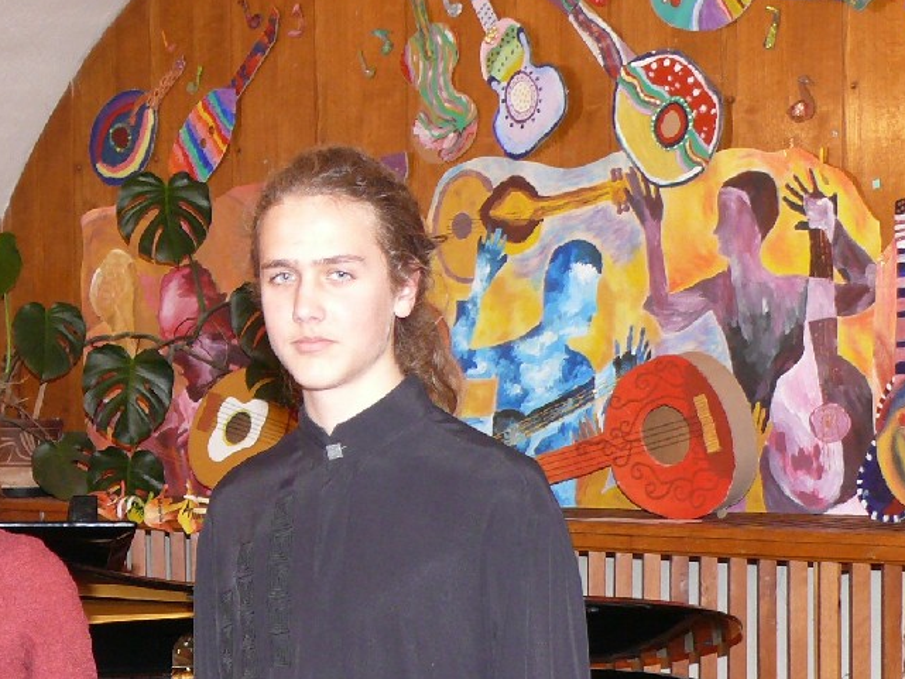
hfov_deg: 18.9
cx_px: 209
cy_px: 551
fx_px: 2693
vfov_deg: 14.3
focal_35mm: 103
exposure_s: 1/30
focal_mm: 9.6
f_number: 3.2
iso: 200
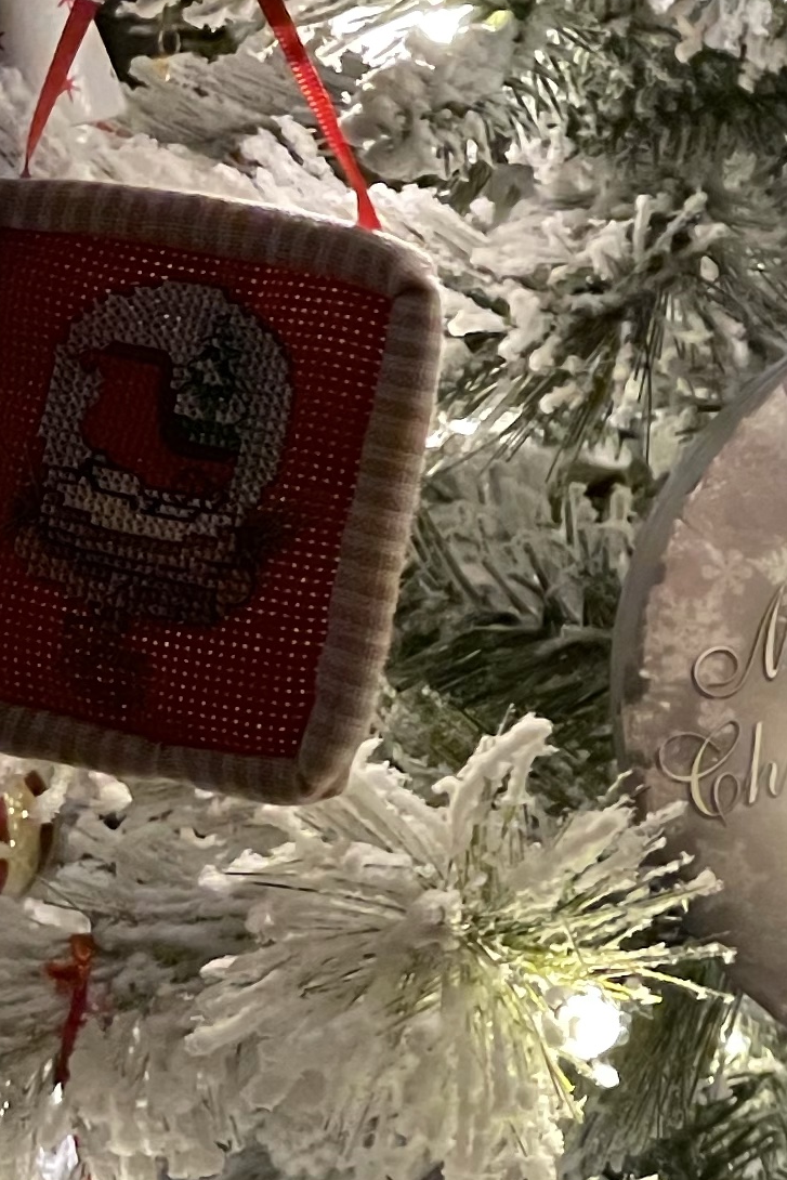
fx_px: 3278
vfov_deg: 20.4
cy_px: 586
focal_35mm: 100
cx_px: 1599
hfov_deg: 12.1
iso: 500
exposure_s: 1/30
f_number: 1.6
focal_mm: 4.2
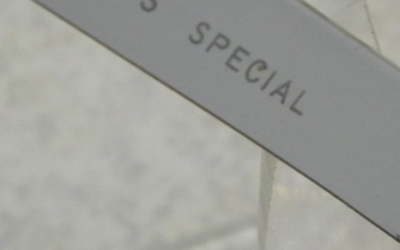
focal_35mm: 351
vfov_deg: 3.7
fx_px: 3825
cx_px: 291
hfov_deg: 6.0
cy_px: 123
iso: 400
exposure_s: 1/23.1
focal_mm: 26.8
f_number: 5
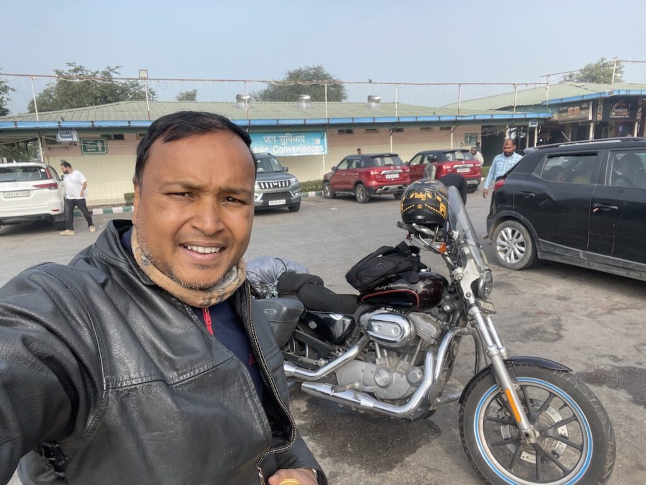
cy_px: 242
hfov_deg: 73.9
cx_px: 323
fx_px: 429
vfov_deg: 58.9
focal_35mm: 23
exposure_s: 1/594
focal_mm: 2.71
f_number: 2.2
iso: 25
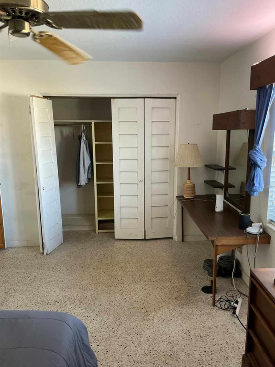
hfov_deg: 51.3
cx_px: 143
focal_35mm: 27
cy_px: 186
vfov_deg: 65.3
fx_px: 286
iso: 320
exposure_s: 1/59
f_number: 1.6
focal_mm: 4.2
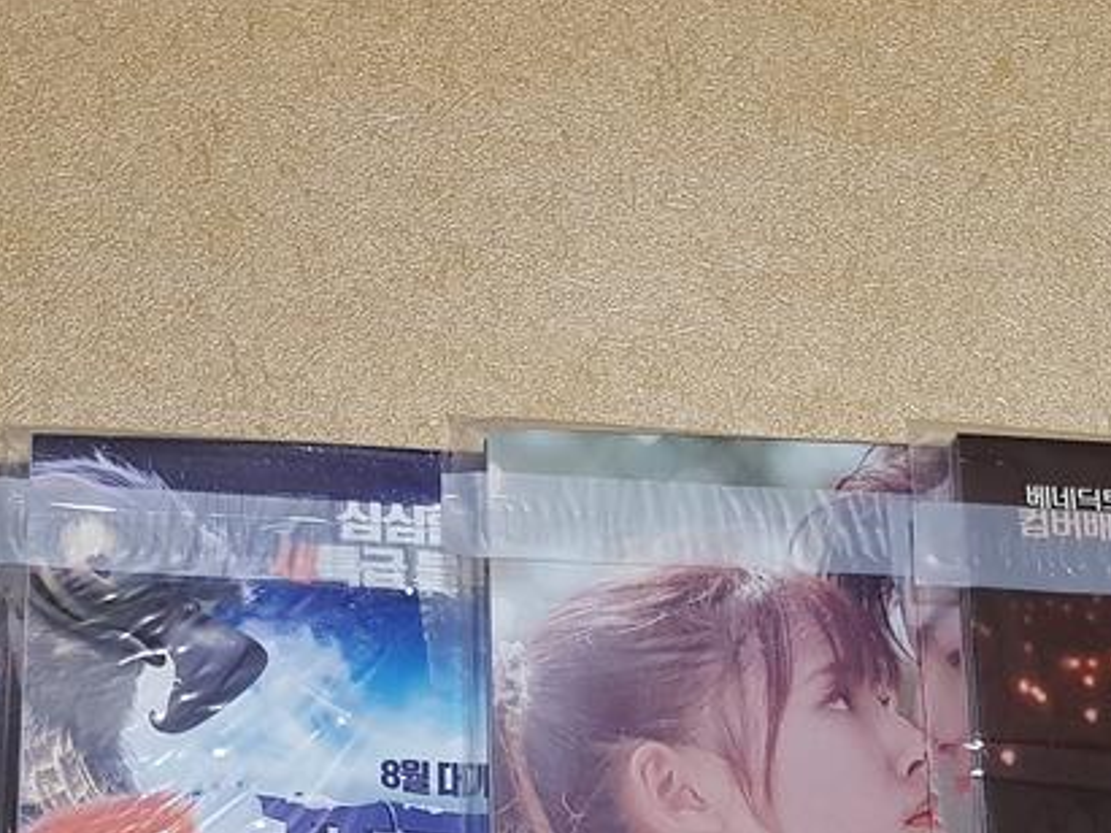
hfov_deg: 24.1
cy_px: 1095
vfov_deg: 17.1
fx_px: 2599
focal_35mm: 81
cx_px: 678
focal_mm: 4.3
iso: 250
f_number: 1.7
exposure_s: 1/30
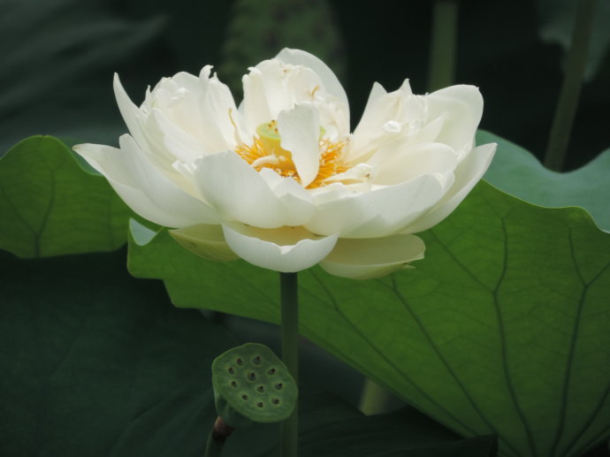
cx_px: 305
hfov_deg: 2.0
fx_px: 17616
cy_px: 228
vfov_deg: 1.5
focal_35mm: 1000
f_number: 5.9
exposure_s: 1/500
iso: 180
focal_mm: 180
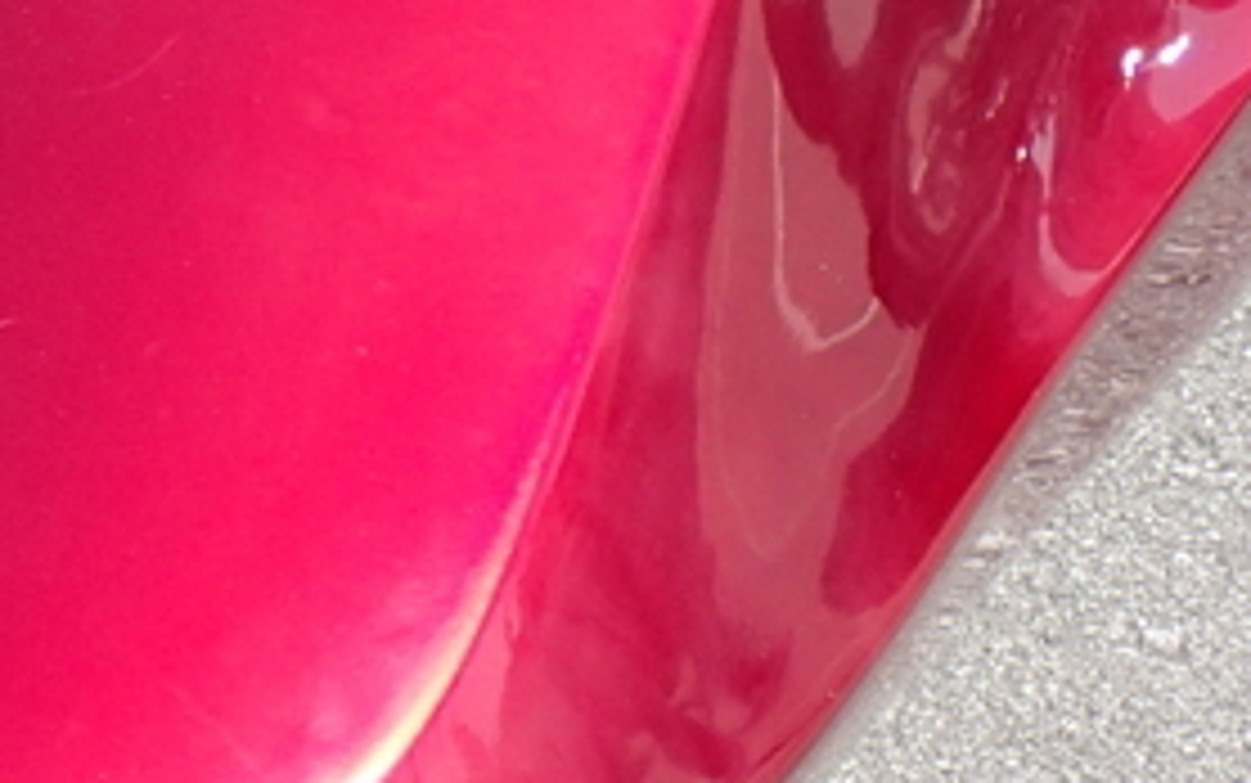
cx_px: -1071
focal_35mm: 160
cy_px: -320
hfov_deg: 11.9
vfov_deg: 8.1
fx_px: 5457
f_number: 3.5
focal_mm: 6.42
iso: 100
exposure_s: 1/640
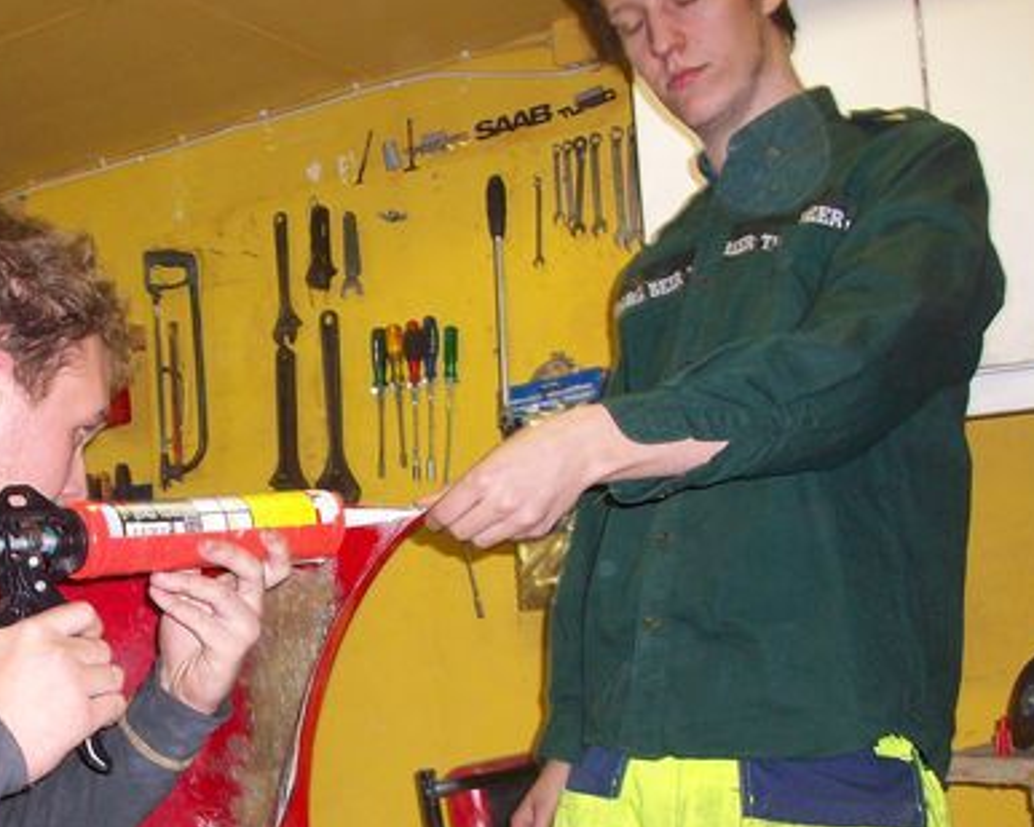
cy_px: 533
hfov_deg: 33.2
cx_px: 214
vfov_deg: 27.5
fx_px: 1684
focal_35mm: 55
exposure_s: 1/60
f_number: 2.8
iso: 160
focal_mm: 5.7
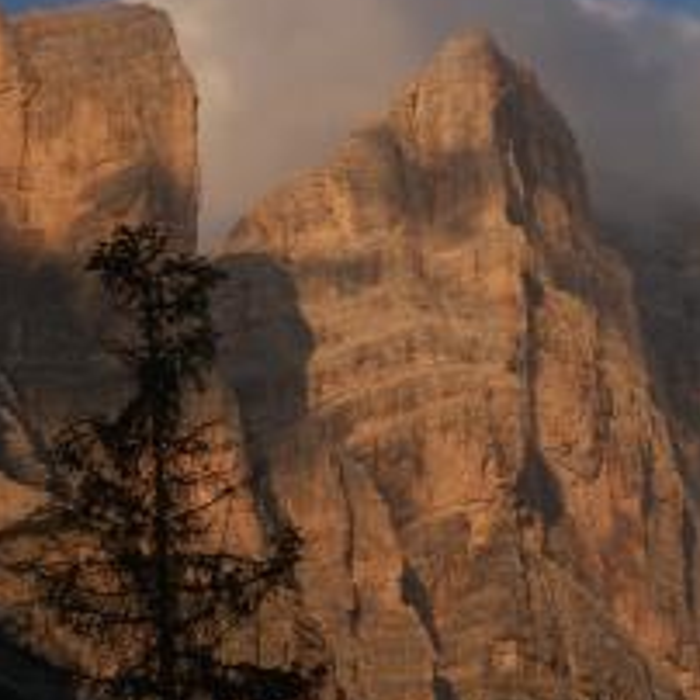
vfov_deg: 9.8
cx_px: 821
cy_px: 444
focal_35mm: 179
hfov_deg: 9.6
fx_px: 4095
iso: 50
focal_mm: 13.5
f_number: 7.1
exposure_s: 1/125
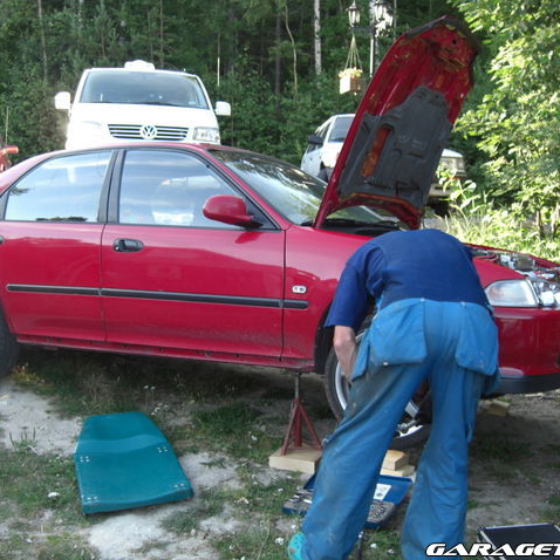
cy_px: 280
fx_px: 824
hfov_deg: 37.5
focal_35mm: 45
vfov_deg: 37.6
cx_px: 252
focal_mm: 7.9
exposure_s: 1/80
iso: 80
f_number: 2.8
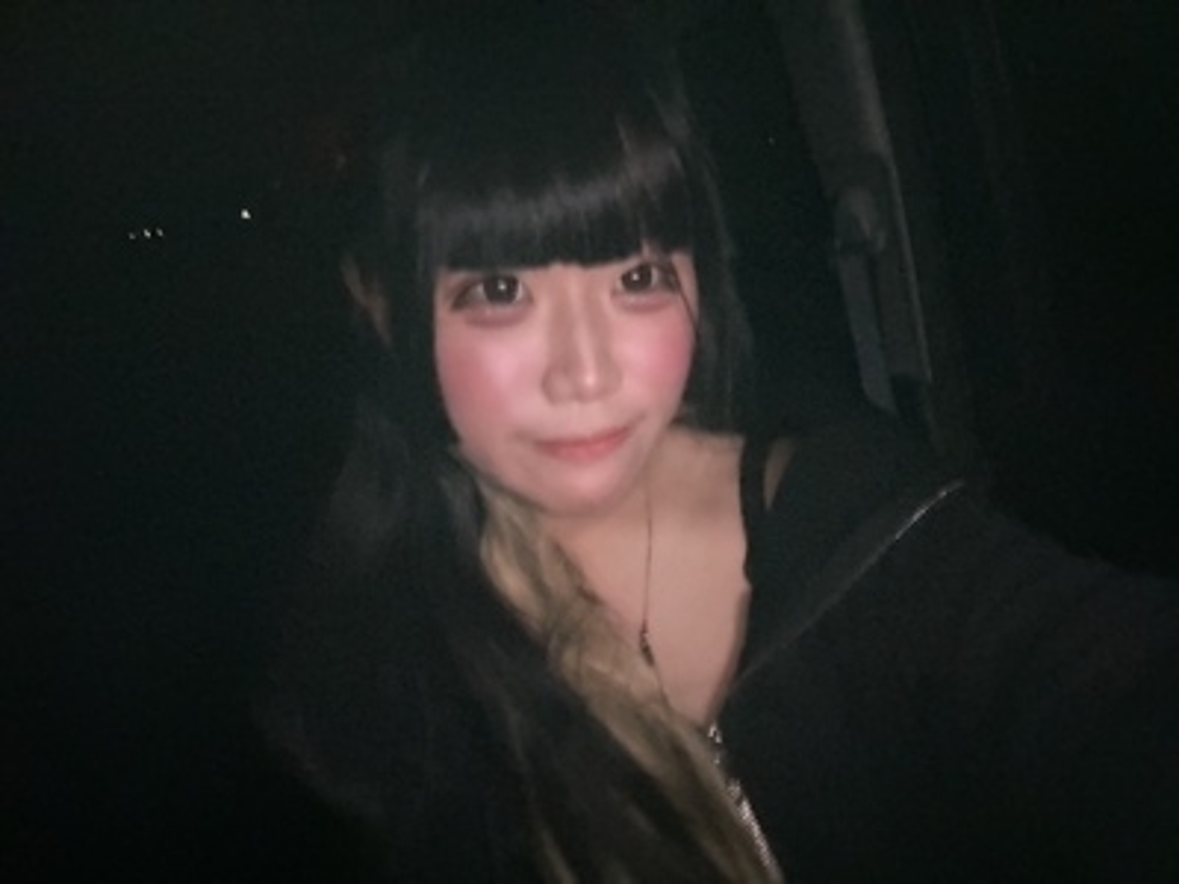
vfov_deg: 58.9
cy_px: 442
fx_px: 783
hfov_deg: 73.9
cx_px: 590
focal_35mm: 23
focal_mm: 2.69
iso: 2000
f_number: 1.9
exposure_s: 1/10
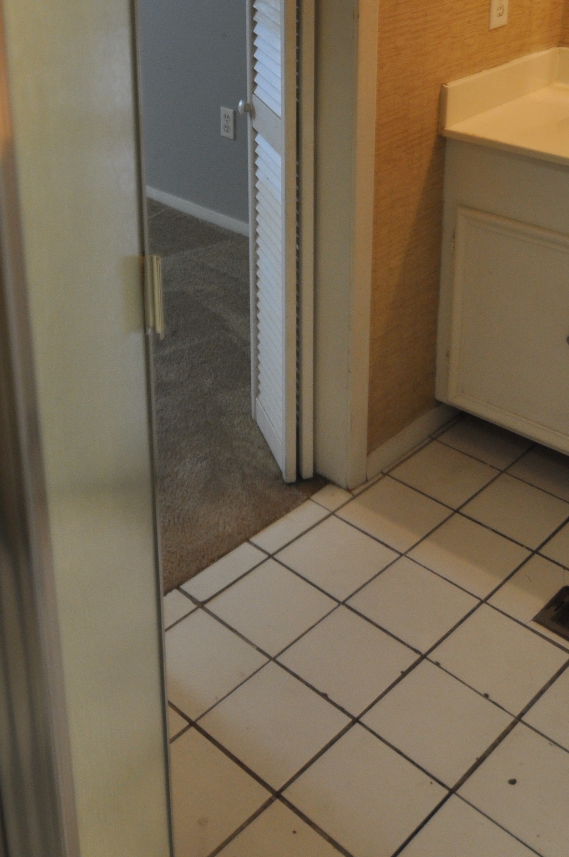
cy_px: 89
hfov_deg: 32.5
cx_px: 259
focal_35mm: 41
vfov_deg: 43.5
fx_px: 975
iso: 400
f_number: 4
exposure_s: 1/60
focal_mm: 12
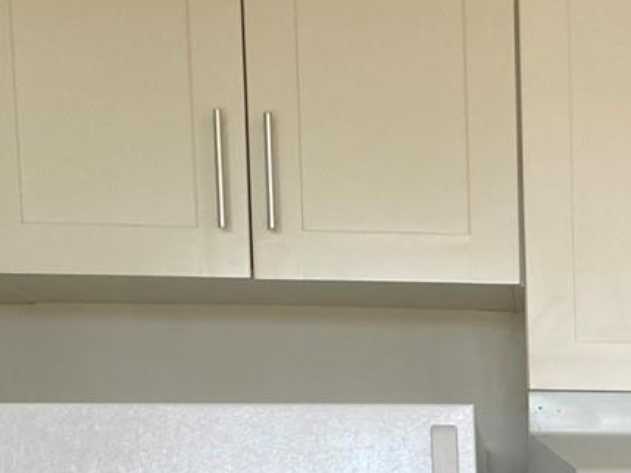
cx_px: 860
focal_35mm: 97
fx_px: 1769
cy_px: 757
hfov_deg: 18.6
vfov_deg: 14.1
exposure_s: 1/123
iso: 32
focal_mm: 4.25
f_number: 1.8
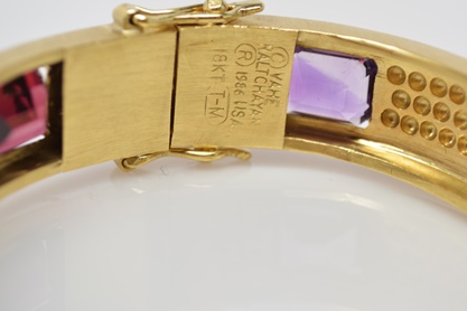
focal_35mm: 82
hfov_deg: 24.7
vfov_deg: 16.6
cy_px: 120
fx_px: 1064
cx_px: 290
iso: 200
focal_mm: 38
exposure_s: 1/15
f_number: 5.6
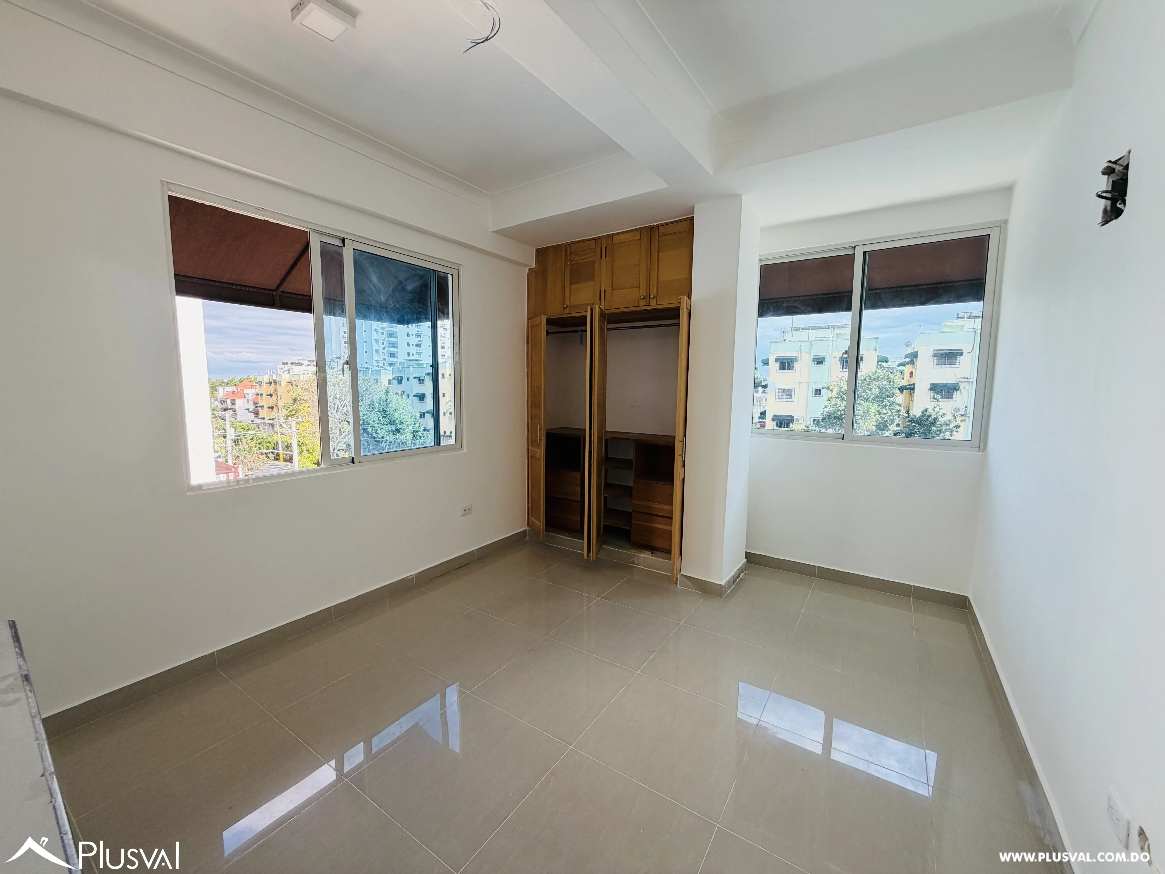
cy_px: 437
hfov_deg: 102.1
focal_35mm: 14
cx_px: 582
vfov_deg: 85.7
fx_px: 471
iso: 50
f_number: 2.2
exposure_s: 1/227
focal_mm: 2.22
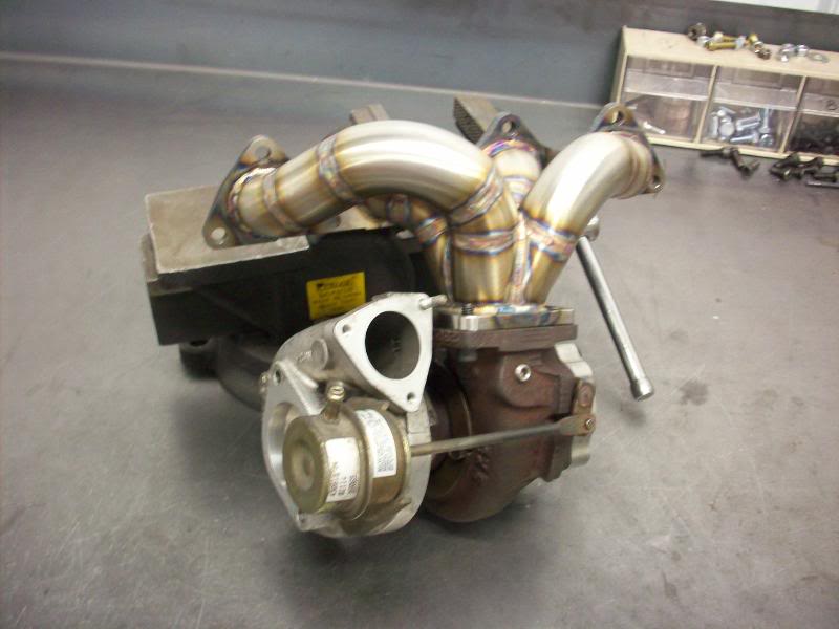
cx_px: 420
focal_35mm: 37
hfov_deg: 50.1
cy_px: 314
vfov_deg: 38.7
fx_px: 897
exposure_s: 1/8.07
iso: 160
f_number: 2.8
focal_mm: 6.2
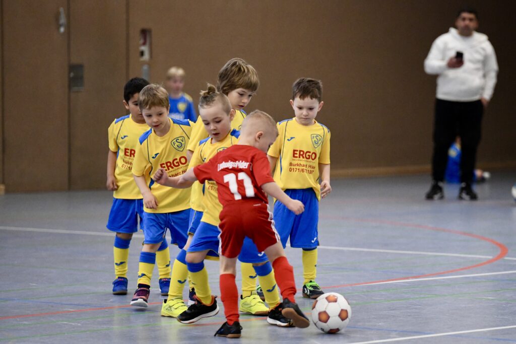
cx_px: 258
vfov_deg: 7.8
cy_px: 172
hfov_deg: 11.7
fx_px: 2509
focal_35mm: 175
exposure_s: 1/1250
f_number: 2.8
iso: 8000
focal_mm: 175
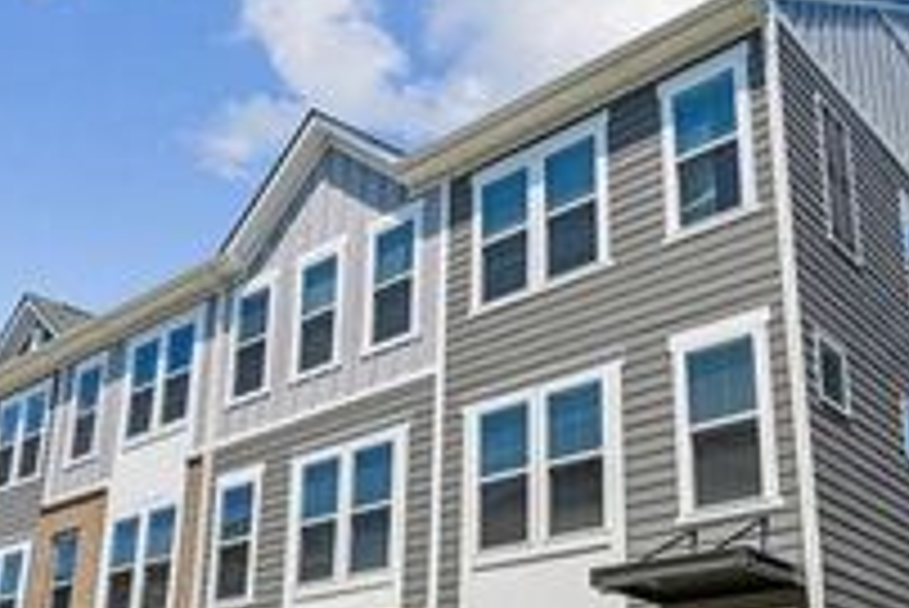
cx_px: 490
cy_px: 477
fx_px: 1061
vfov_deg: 31.2
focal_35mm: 42
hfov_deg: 46.3
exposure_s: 1/160
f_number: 11
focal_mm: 17
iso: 100
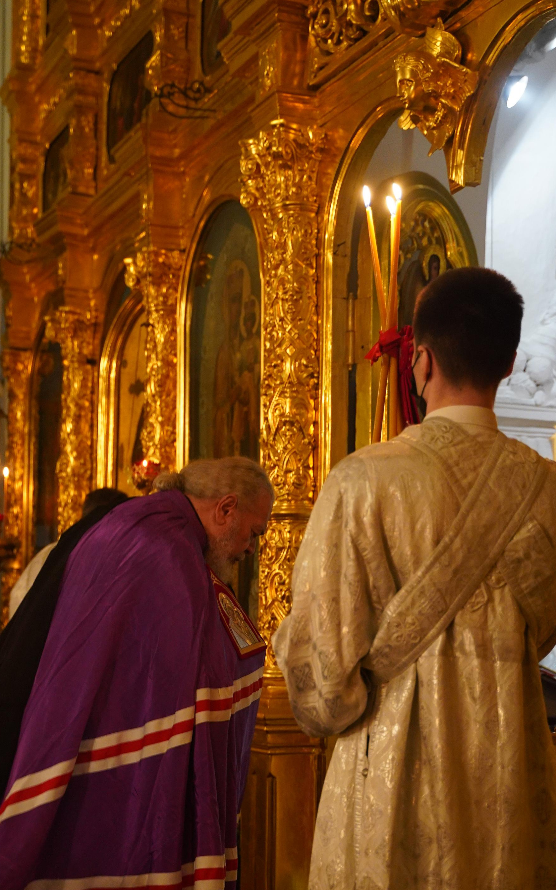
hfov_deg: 22.0
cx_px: 214
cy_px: 626
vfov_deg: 34.1
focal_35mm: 59
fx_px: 1431
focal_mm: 40
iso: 3200
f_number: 2.8
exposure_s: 1/50
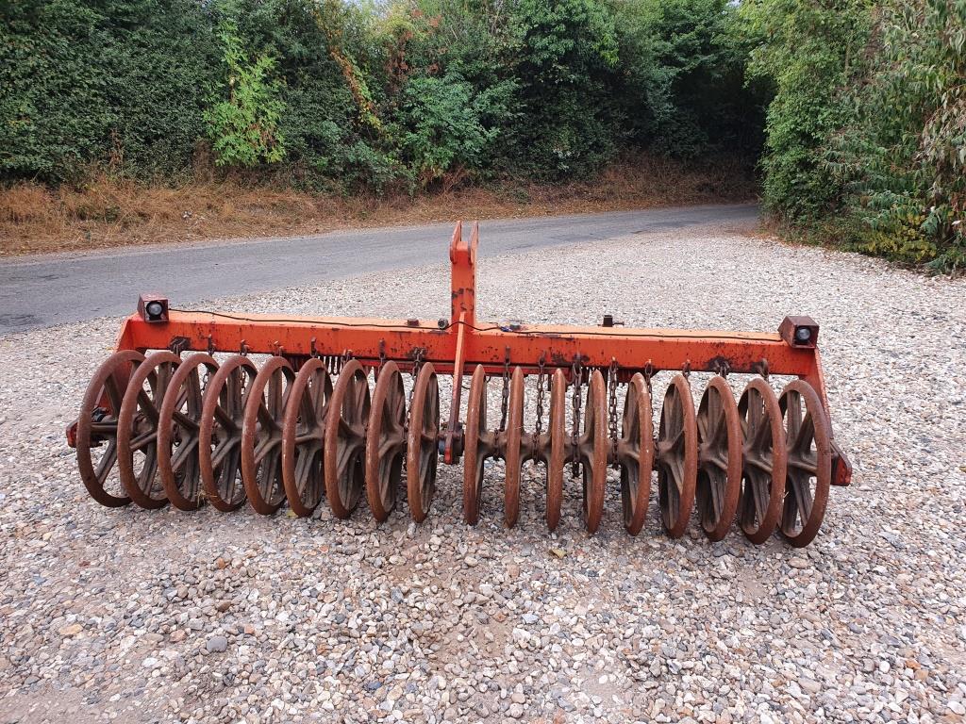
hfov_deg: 67.3
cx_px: 483
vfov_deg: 53.1
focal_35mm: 26
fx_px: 726
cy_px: 362
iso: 50
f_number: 2.4
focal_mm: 4.32
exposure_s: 1/222
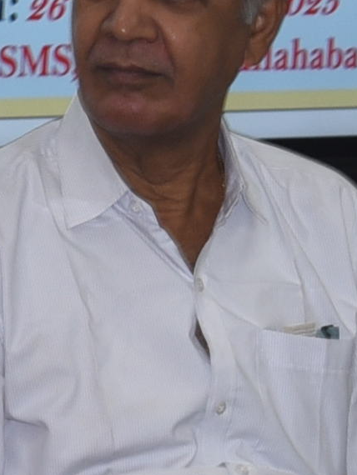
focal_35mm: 487
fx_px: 6692
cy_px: -434
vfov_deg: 4.0
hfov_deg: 3.0
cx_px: -315
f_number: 4.5
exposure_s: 1/80
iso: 400
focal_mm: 48
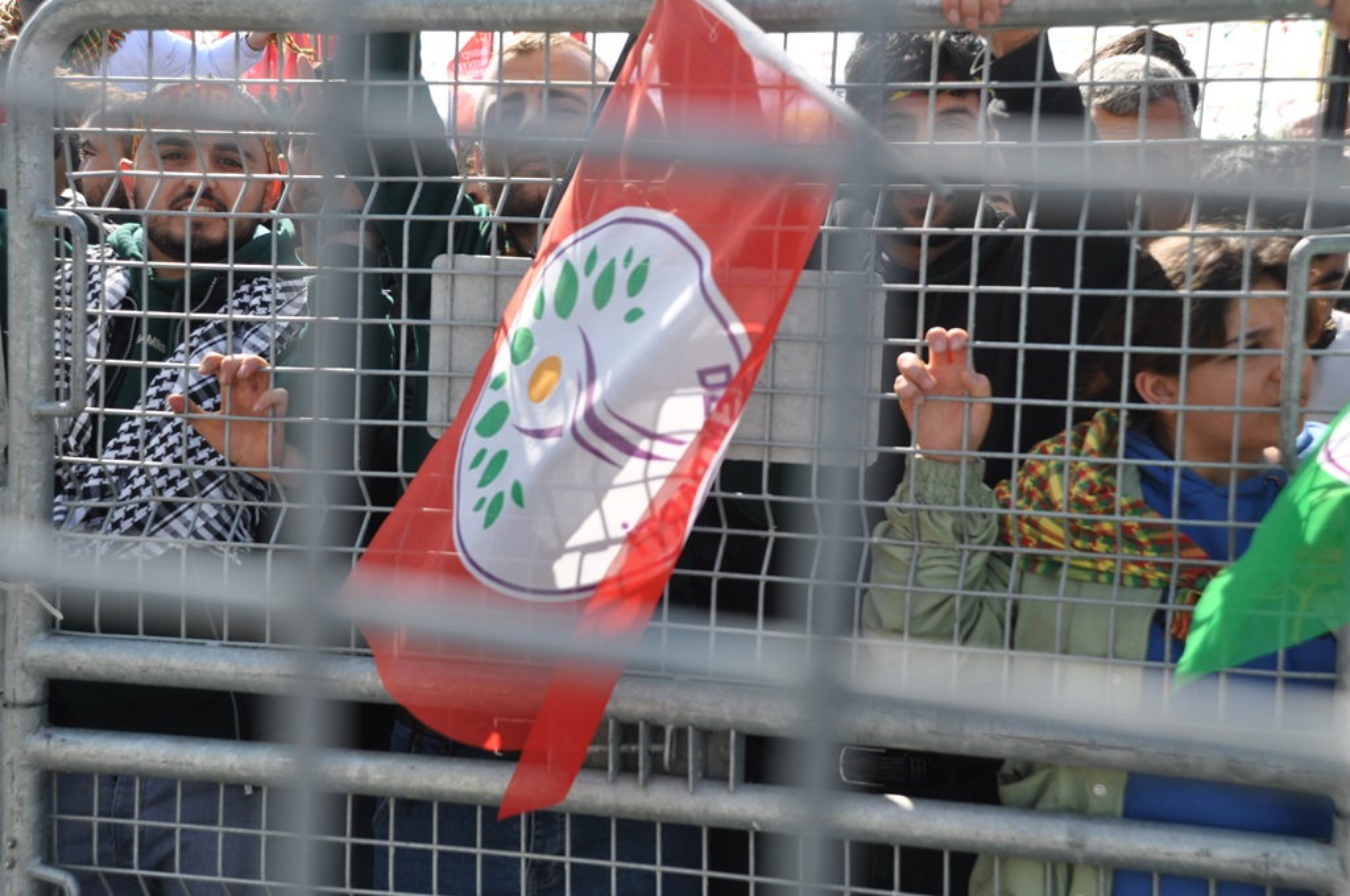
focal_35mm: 60
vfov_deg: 22.6
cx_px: 675
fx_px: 2247
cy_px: 448
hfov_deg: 33.4
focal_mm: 40
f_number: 7.1
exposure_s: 1/200
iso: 200
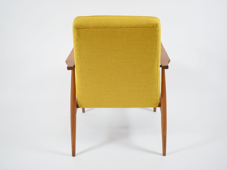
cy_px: 86
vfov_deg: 32.5
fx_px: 292
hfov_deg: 42.4
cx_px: 120
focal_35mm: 45
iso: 100
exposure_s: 1/15
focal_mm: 27
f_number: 4
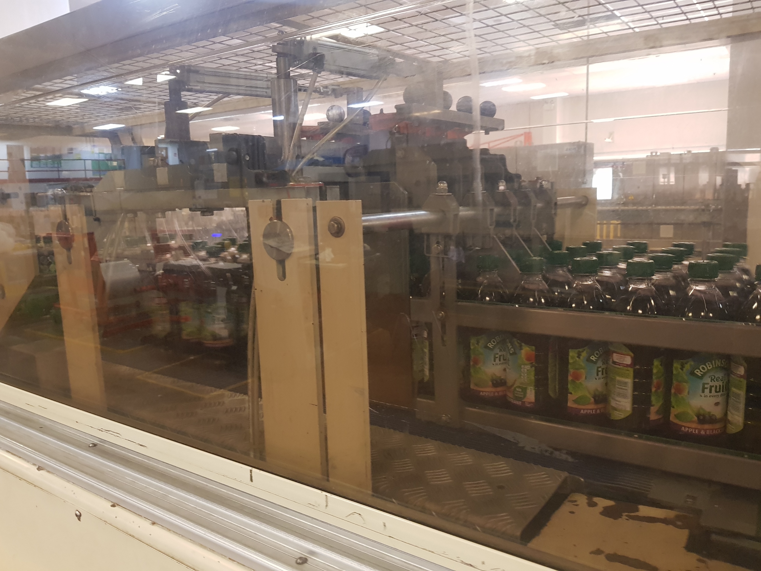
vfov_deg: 53.1
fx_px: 572
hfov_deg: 67.3
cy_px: 286
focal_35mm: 26
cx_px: 380
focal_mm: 4.3
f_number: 1.7
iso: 250
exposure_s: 1/14
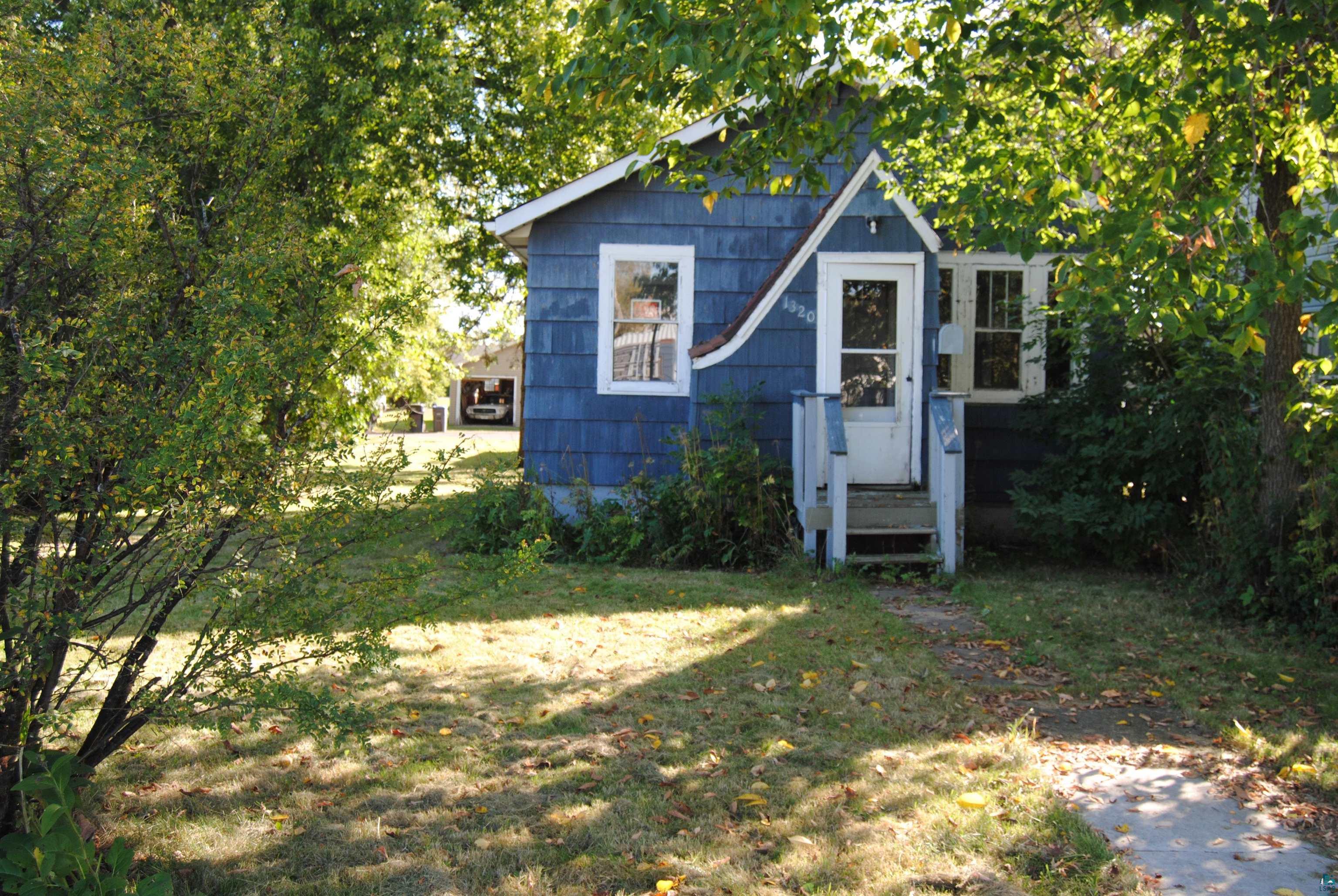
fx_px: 1284
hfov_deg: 55.1
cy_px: 448
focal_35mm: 34
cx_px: 669
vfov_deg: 38.5
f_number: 5.6
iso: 180
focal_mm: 23
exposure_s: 1/125
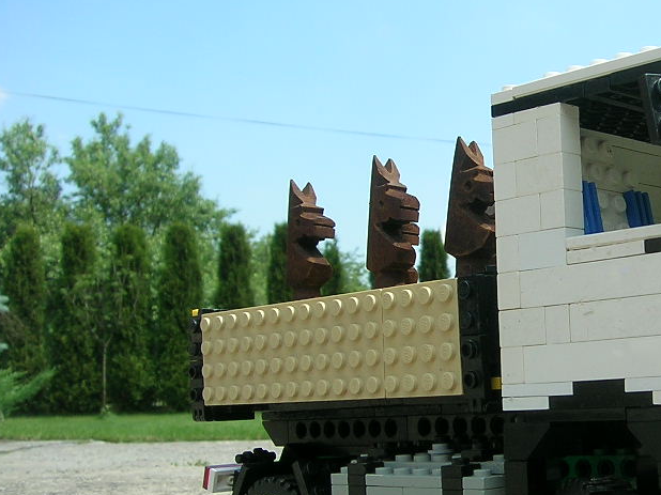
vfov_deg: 25.2
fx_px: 1107
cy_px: 294
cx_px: 538
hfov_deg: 32.3
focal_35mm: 58
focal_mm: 5.4
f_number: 4.8
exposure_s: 1/284
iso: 50
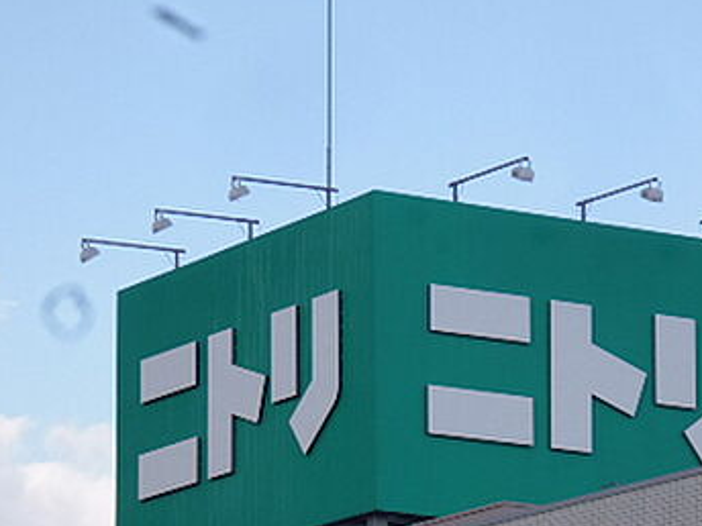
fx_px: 4522
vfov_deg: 6.7
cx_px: 306
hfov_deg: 8.9
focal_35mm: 223
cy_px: 414
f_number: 6.9
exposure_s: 1/160
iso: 100
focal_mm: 21.5
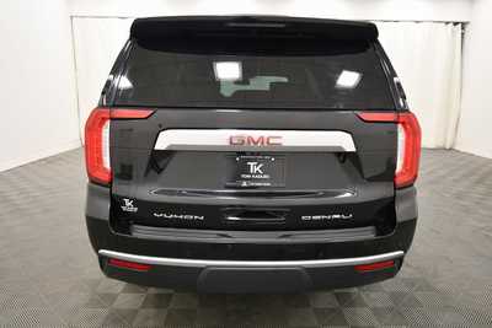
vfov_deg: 51.3
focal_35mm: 25
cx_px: 246
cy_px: 164
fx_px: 342
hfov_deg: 71.5
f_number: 5.3
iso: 1400
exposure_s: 1/125
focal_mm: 17
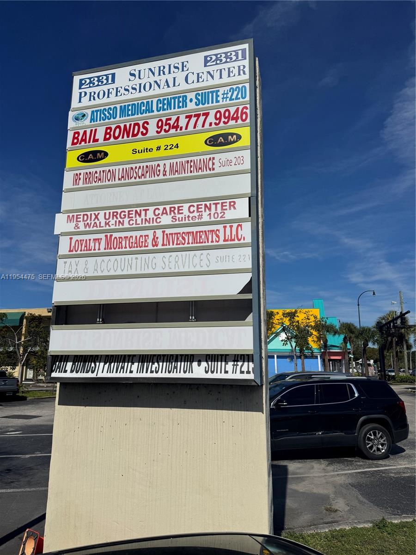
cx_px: 208
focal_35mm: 24
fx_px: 385
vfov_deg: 71.6
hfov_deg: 56.8
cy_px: 278
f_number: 1.78
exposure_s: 1/15152
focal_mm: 6.76
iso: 64
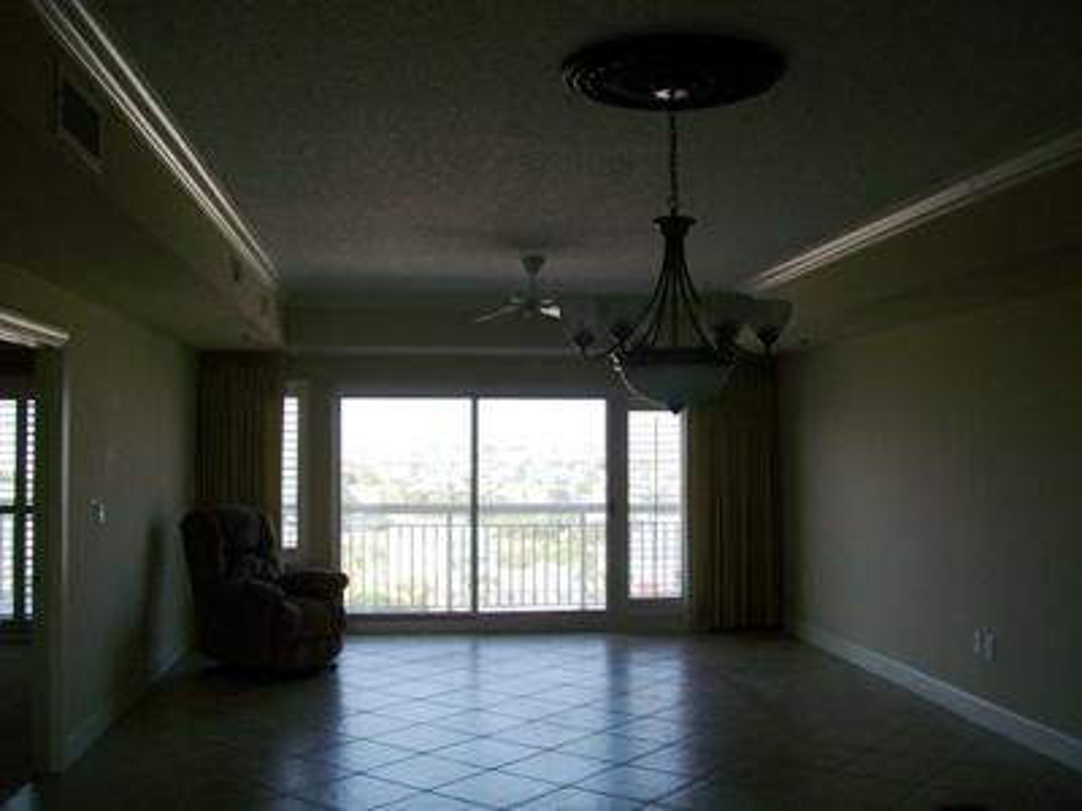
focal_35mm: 36
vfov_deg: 39.7
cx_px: 541
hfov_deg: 51.4
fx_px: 1125
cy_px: 406
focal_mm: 6
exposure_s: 1/125
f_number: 2.7
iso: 64
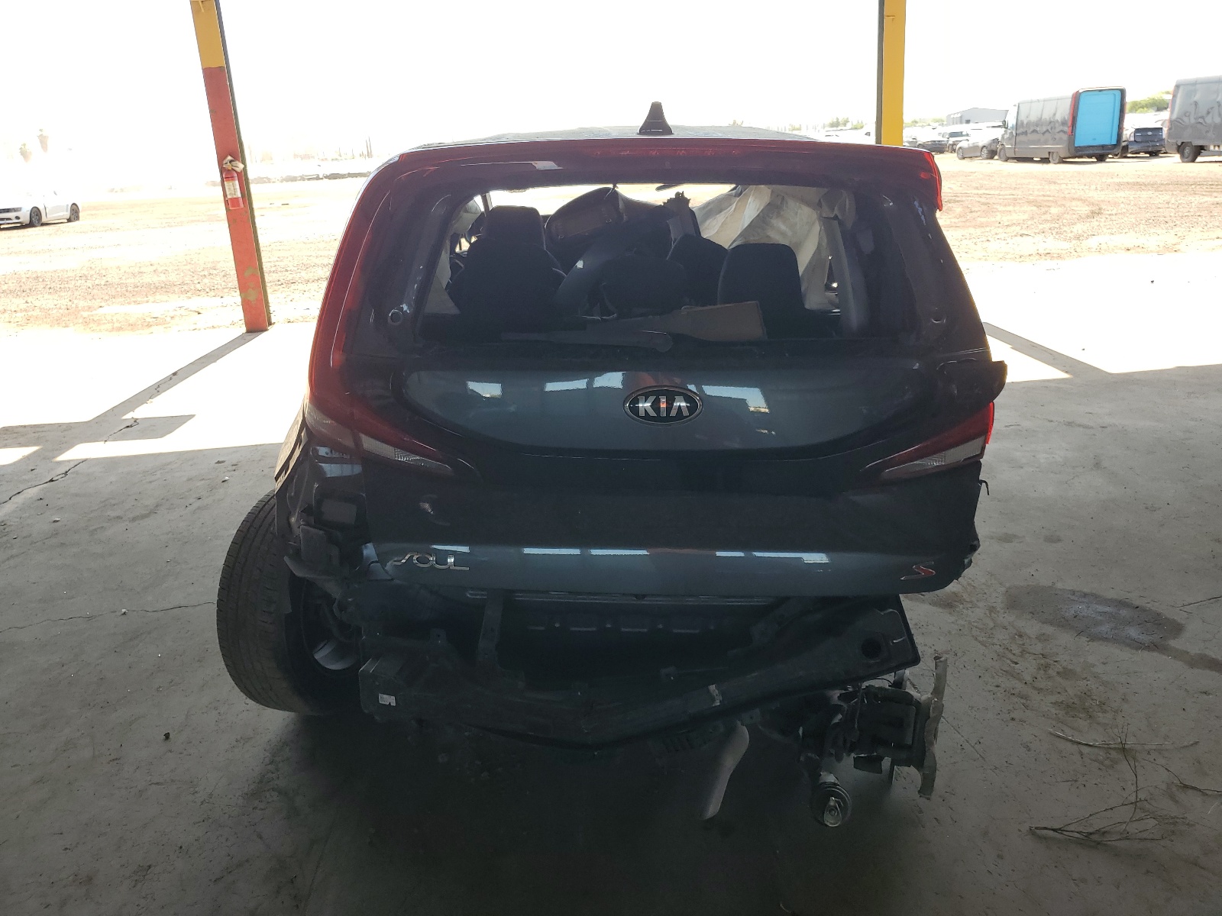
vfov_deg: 53.1
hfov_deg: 67.3
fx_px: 918
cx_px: 611
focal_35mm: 26
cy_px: 458
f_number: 1.5
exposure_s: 1/435
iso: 50
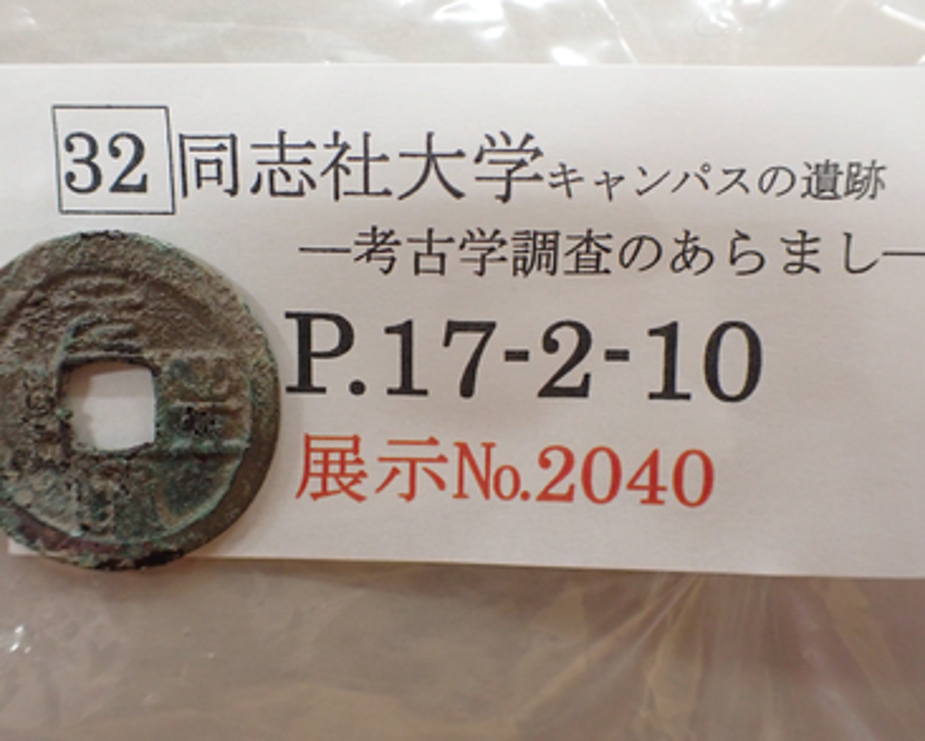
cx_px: 425
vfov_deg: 45.8
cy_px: 374
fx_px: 876
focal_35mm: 32
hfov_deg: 55.6
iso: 800
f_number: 2.3
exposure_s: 1/125
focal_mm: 5.4
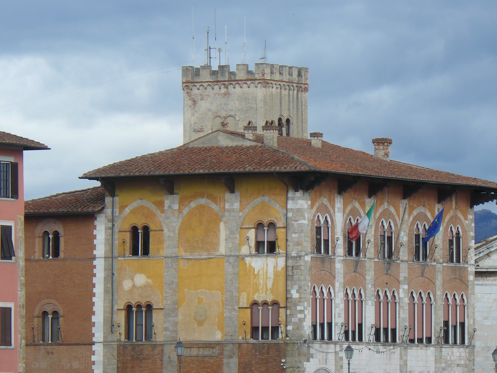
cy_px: 213
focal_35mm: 286
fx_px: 4106
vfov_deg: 5.2
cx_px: 233
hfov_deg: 6.9
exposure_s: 1/200
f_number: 5.6
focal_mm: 37.7
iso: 100
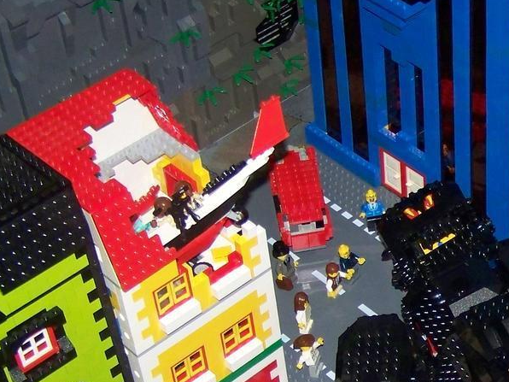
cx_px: 558
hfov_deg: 19.2
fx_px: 1441
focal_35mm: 98
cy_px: 320
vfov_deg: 15.0
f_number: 2.8
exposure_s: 1/30
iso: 200
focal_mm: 6.3
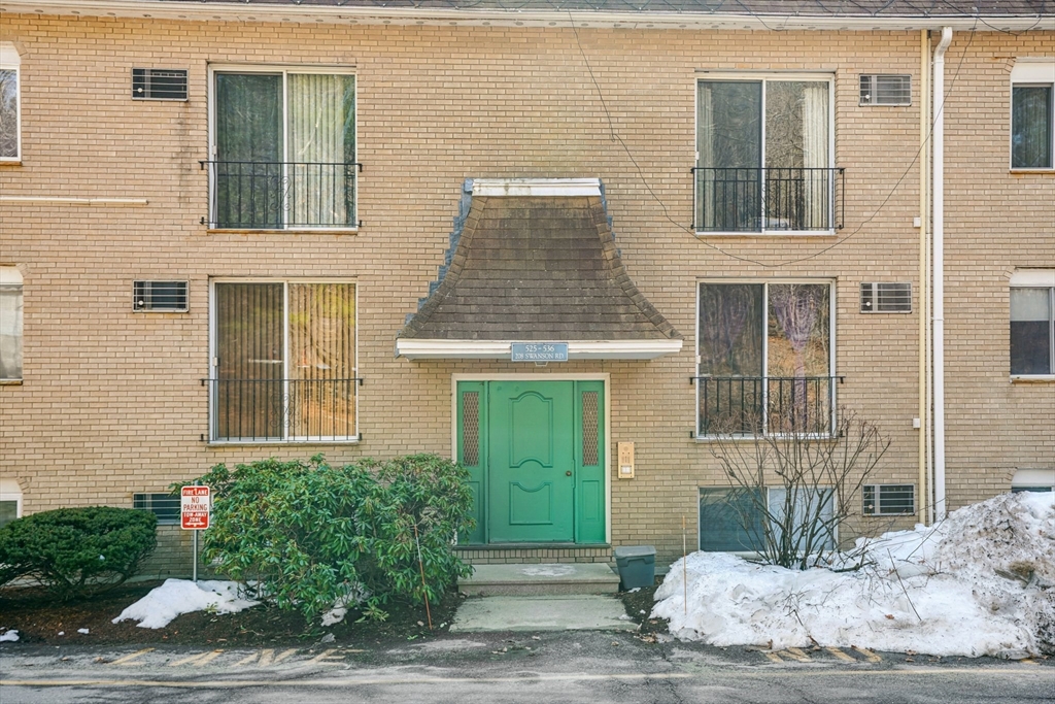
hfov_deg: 58.7
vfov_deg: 41.1
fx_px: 938
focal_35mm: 32
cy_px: 352
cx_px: 528
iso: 100
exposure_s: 1/50
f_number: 8
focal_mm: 32
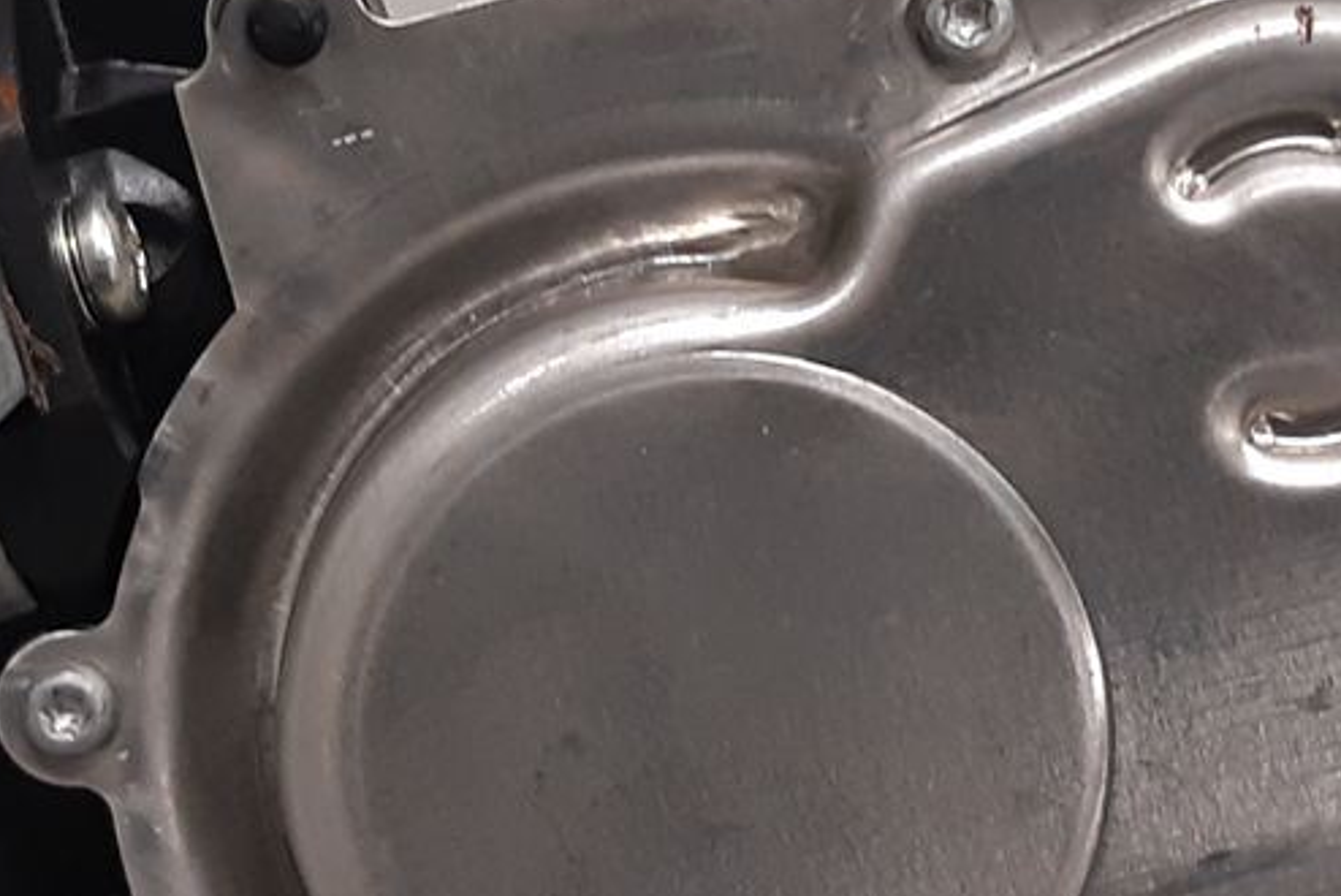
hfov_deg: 18.2
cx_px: 624
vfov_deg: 12.2
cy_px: 437
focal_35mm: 112
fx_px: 4174
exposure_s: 1/50
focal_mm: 3.93
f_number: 1.7
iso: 125
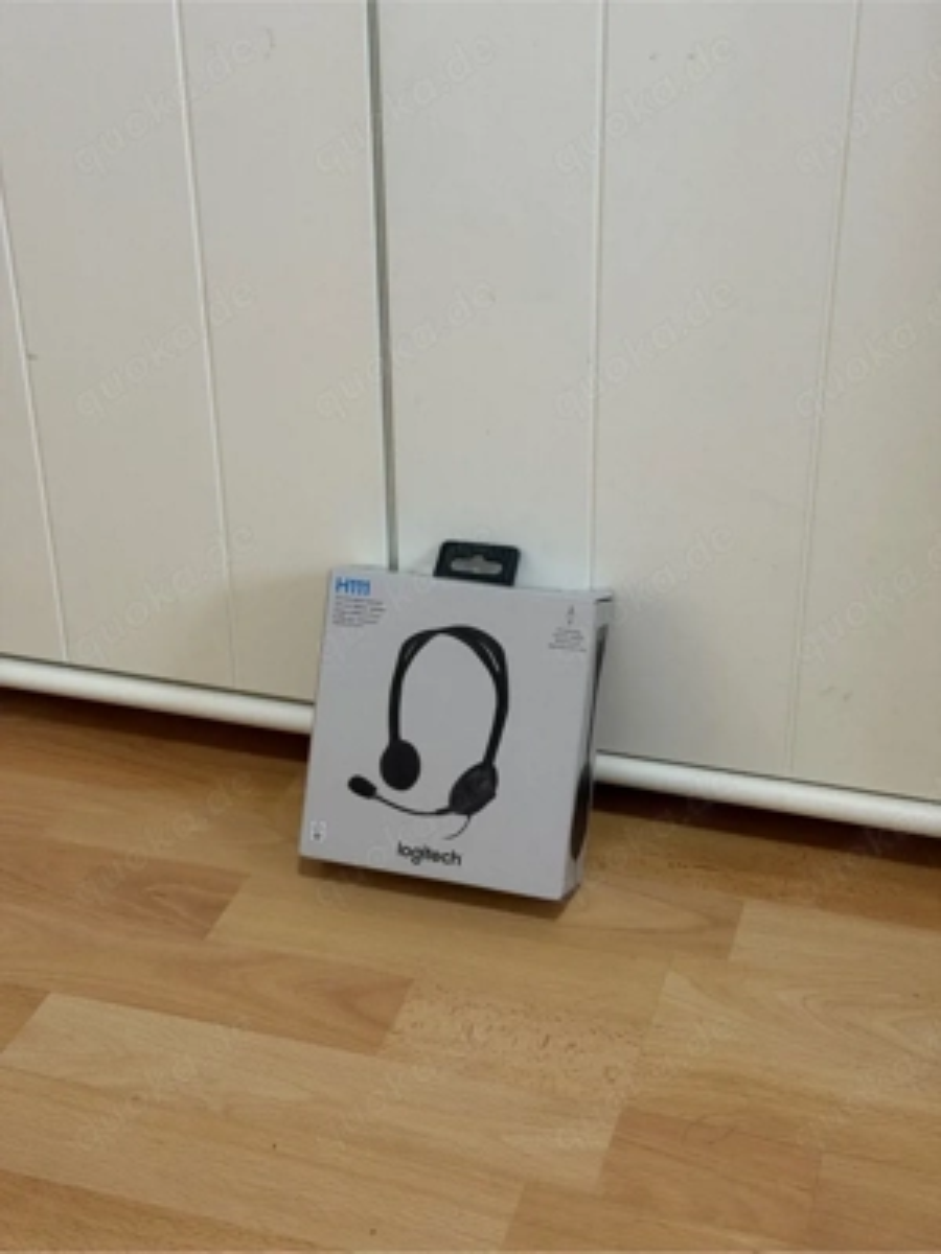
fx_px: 1740
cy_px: 627
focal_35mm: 48
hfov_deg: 30.3
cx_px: 470
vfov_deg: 39.7
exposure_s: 1/40
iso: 320
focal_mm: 6.76
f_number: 1.78
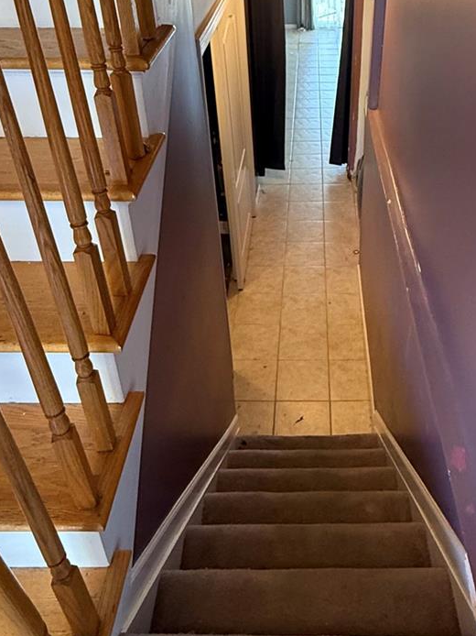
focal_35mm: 31
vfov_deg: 57.3
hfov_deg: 45.0
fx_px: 569
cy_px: 223
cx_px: 304
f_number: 2.2
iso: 500
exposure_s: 1/60
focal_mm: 2.22
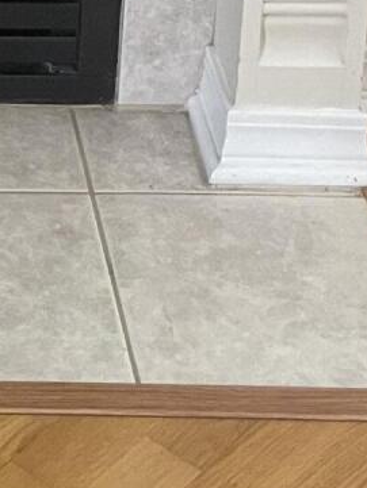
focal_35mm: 144
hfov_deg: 9.9
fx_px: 2034
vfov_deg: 12.2
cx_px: -252
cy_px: -485
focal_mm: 4.2
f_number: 1.6
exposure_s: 1/63
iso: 125
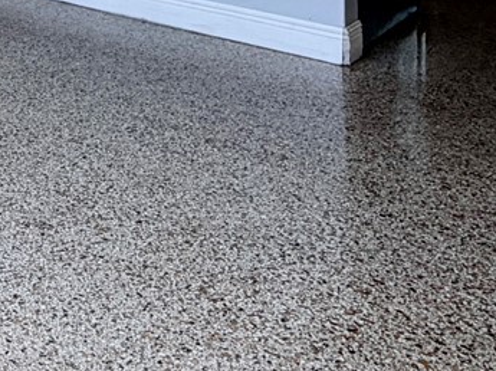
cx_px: -101
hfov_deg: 26.5
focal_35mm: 65
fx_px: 930
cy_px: -253
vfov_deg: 18.6
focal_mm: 2.22
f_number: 2.2
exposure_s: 1/120
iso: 100
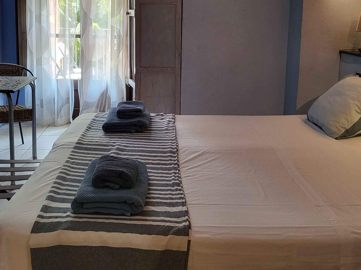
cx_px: 188
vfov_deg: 33.2
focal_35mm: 43
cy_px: 83
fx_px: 448
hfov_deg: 43.8
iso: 250
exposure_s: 1/100
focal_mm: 4.25
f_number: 1.8
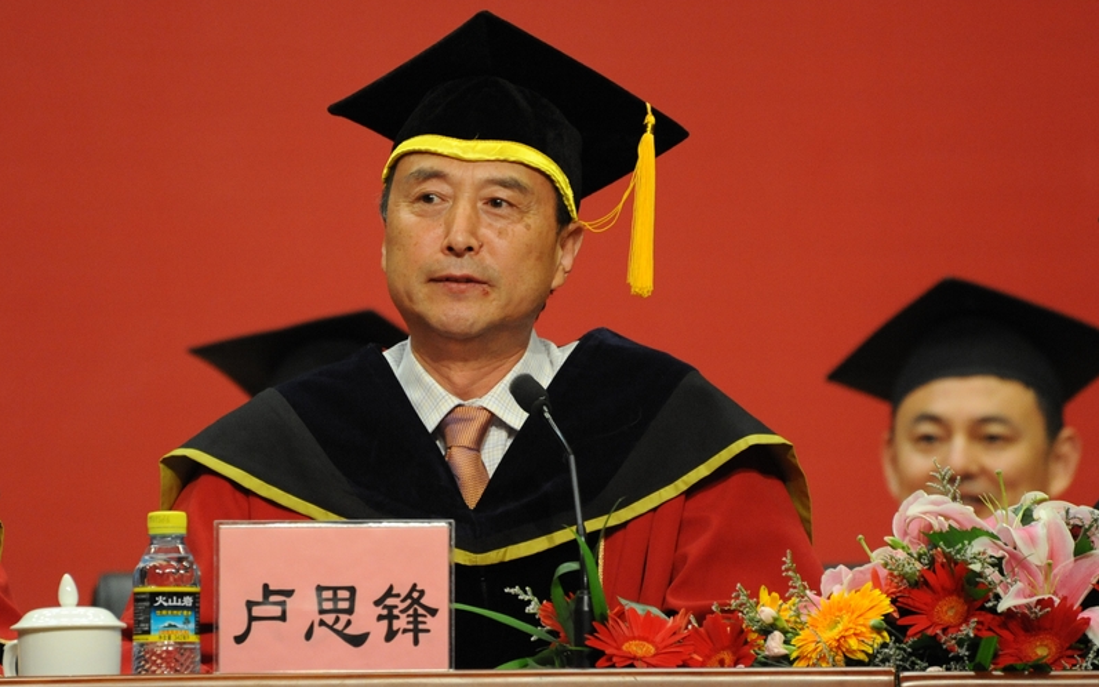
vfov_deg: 4.3
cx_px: 550
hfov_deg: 6.8
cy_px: 326
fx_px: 9194
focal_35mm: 307
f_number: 5.6
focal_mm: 300
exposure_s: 1/200
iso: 3200
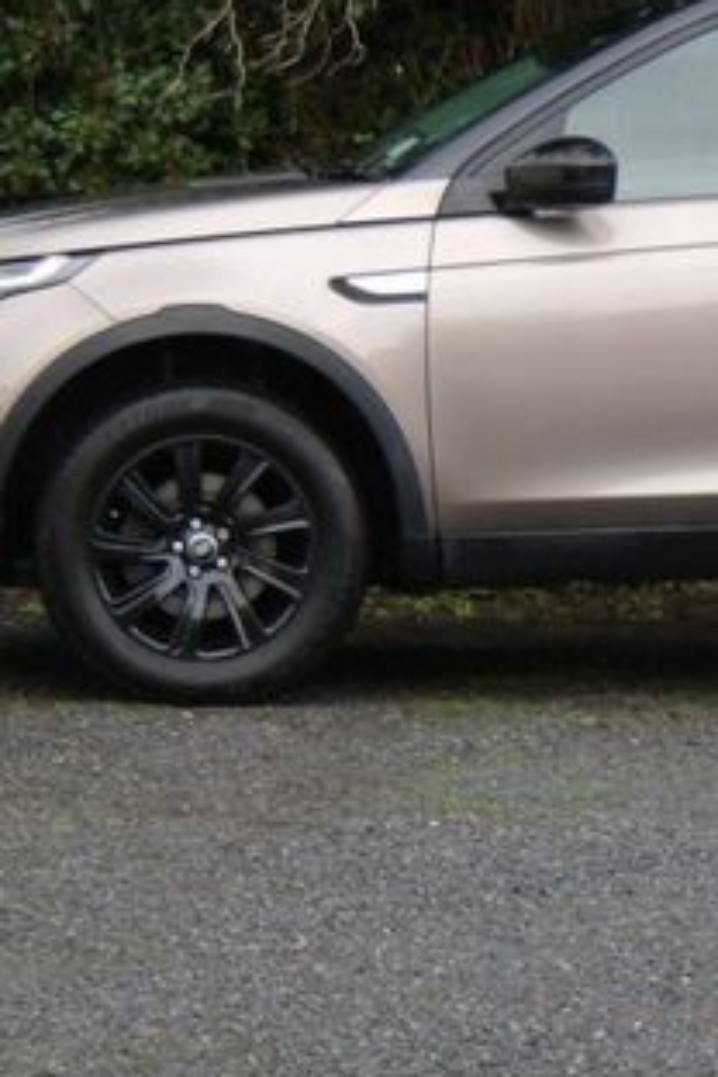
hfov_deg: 6.3
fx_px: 6461
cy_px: 438
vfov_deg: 9.5
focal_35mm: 216
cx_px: 815
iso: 200
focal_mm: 19.6
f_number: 6.6
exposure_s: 1/31
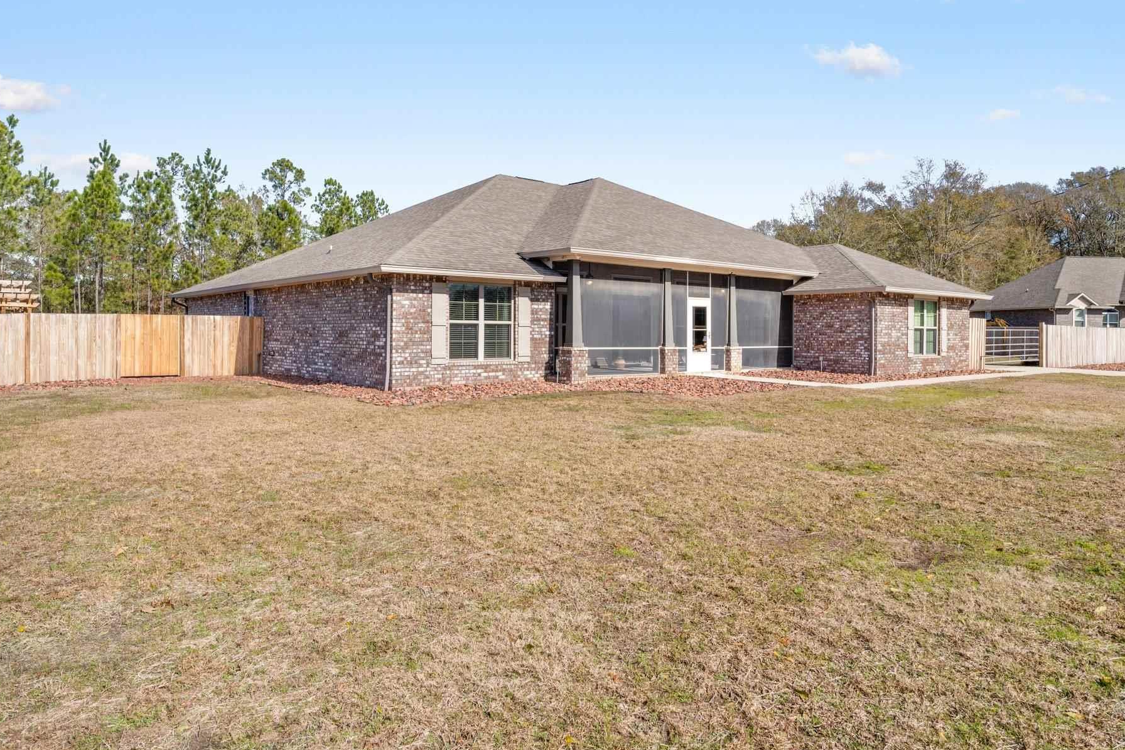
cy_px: 327
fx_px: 750
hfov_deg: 73.7
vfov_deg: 53.0
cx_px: 583
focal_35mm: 24
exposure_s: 1/60
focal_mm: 14
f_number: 8
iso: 200
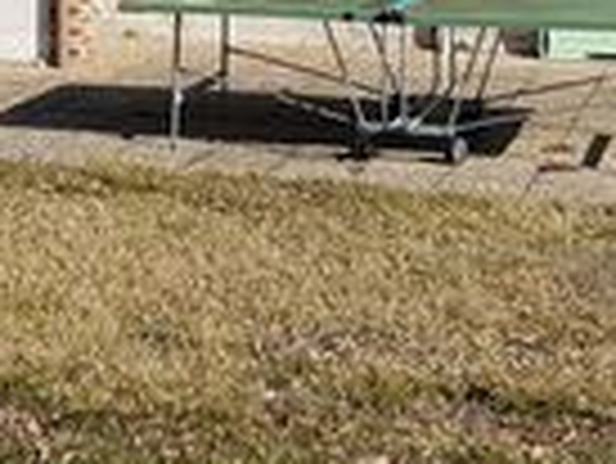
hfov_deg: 17.1
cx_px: 103
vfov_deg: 12.1
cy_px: -329
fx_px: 2030
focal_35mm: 114
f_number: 1.7
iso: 40
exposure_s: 1/2312
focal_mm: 4.2
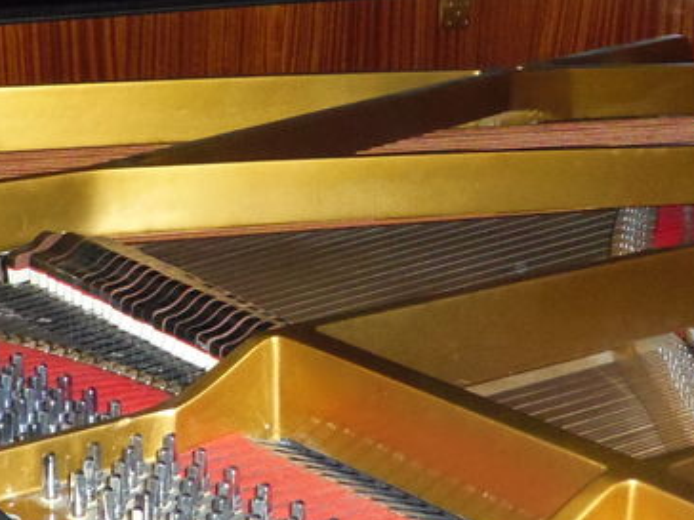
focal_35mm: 77
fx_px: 1544
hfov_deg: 25.3
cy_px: 238
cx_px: 273
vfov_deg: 19.1
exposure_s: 1/40
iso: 500
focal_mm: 5
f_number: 3.9
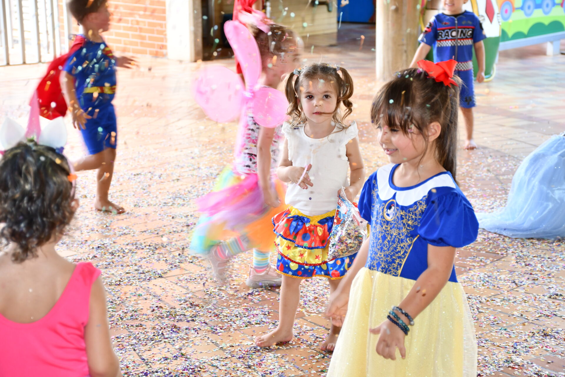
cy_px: 188
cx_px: 282
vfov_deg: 14.7
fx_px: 1459
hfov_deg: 21.9
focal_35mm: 93
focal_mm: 62
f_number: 5
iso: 640
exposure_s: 1/60
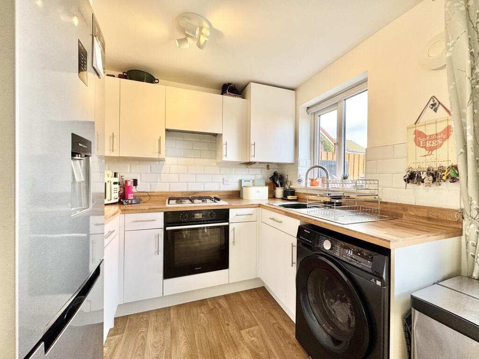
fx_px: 194
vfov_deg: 85.7
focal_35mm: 14
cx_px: 240
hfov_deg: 102.1
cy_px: 180
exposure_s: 1/99
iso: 100
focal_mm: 2.22
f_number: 2.2
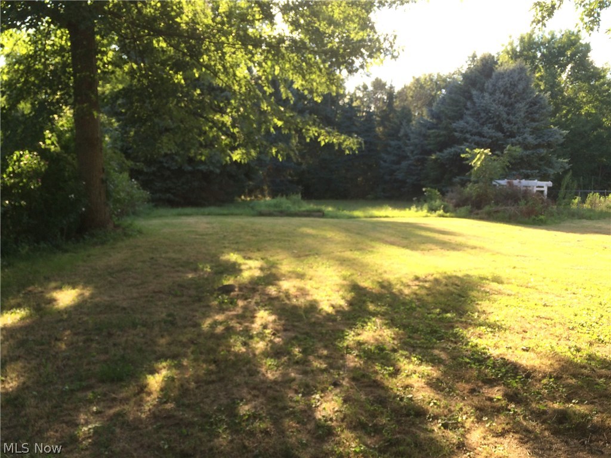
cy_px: 229
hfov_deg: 61.7
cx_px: 306
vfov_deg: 48.2
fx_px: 512
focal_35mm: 29
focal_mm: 4.15
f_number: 2.2
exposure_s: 1/229
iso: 32
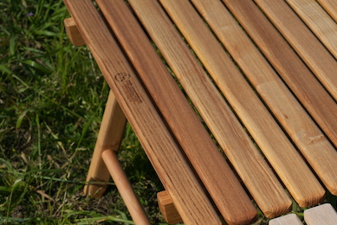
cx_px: 384
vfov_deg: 13.8
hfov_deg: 20.1
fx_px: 900
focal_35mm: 96
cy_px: 281
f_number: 8
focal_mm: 37.4
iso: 160
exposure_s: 1/1000
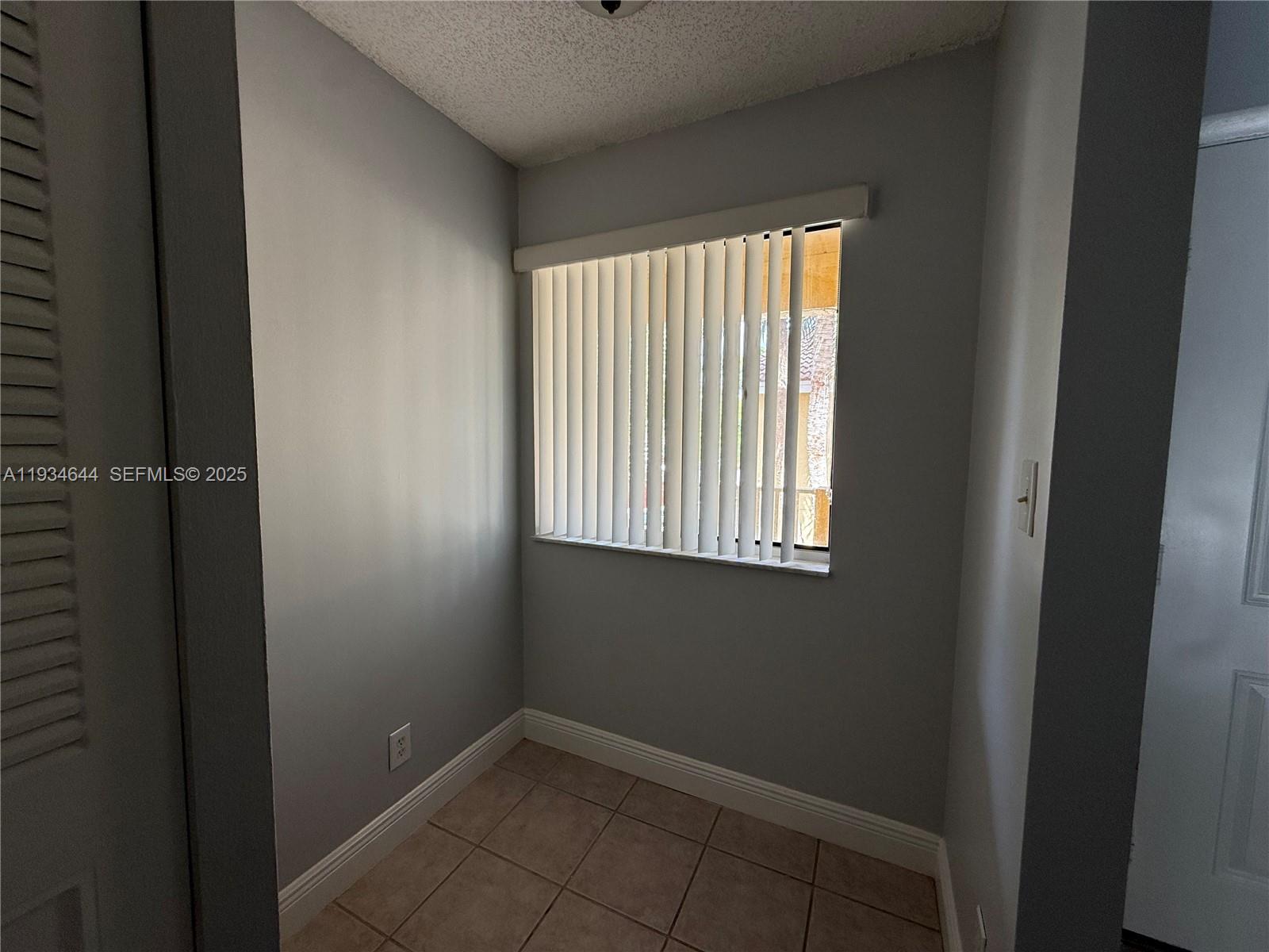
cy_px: 476
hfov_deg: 102.1
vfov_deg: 85.7
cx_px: 634
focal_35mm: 14
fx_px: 513
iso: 100
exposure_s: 1/99
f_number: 2.2
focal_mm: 2.22
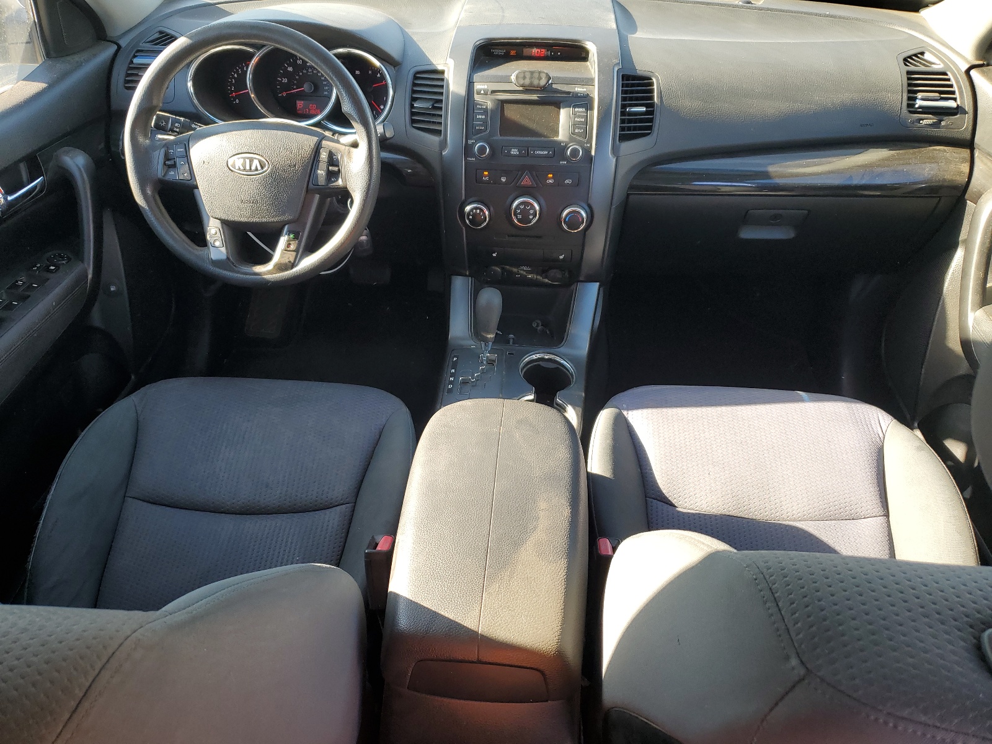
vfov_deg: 53.1
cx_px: 496
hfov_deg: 67.3
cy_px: 372
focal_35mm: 26
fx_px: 745
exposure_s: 1/175
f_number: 1.5
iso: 50
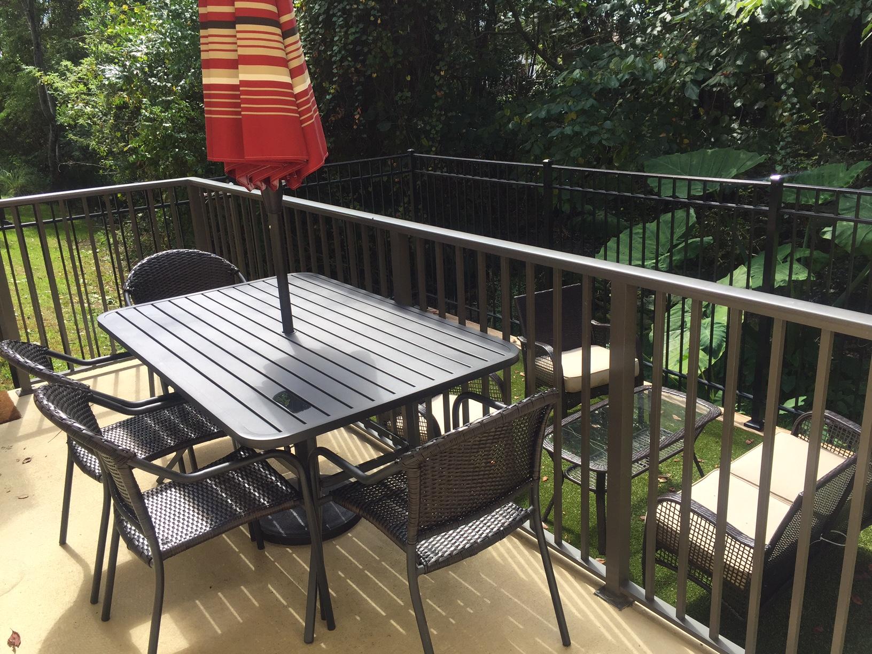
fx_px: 731
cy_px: 327
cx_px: 436
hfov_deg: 61.7
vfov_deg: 48.2
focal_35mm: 29
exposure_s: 1/471
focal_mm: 4.15
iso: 32
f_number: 2.2
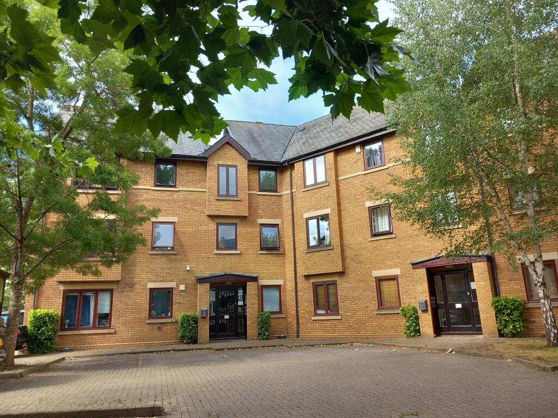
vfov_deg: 51.4
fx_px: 435
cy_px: 209
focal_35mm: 27
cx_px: 279
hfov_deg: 65.3
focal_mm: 4
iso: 20
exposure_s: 1/108
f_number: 1.8
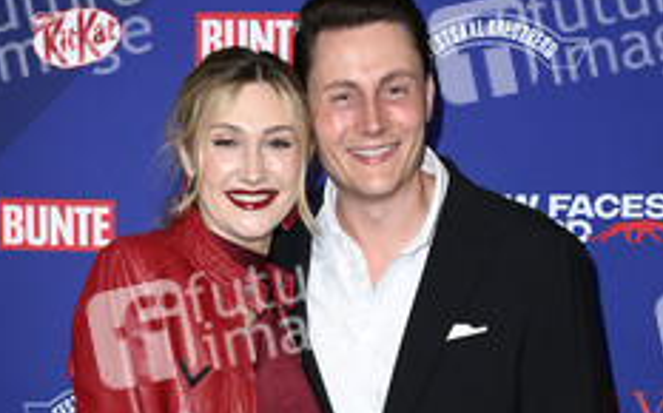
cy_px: 464
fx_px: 1516
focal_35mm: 84
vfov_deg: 15.1
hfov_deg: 24.7
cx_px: 316
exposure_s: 1/250
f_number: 5.6
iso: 640
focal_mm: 48
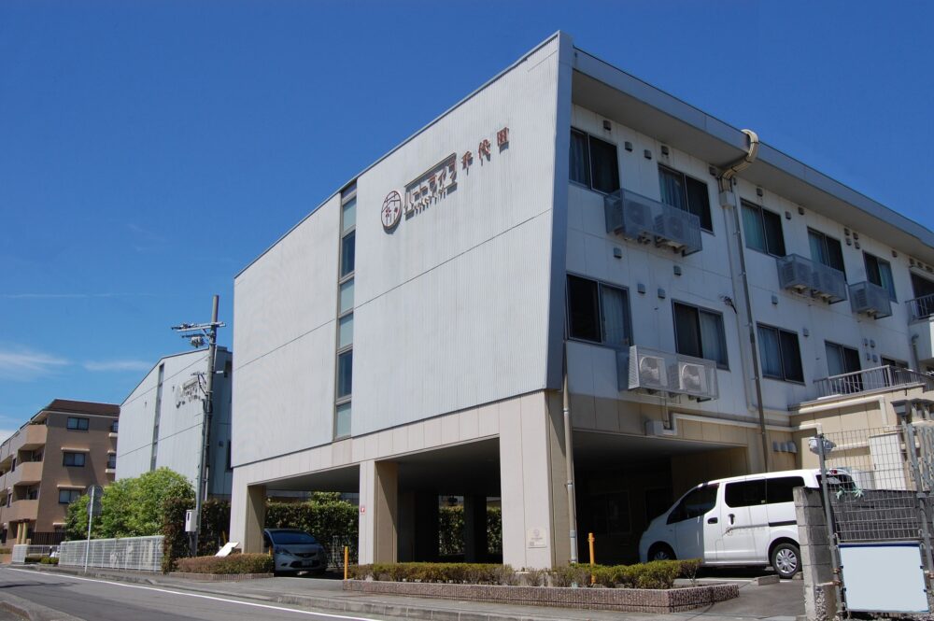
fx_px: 739
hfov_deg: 64.6
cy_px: 310
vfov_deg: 45.6
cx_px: 467
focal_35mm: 28
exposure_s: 1/320
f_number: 9
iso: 200
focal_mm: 19
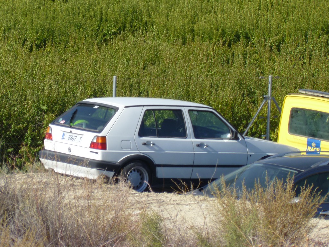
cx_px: 164
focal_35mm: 224
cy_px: 124
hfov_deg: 8.8
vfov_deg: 6.6
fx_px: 2129
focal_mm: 40
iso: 80
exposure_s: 1/250
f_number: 5.9
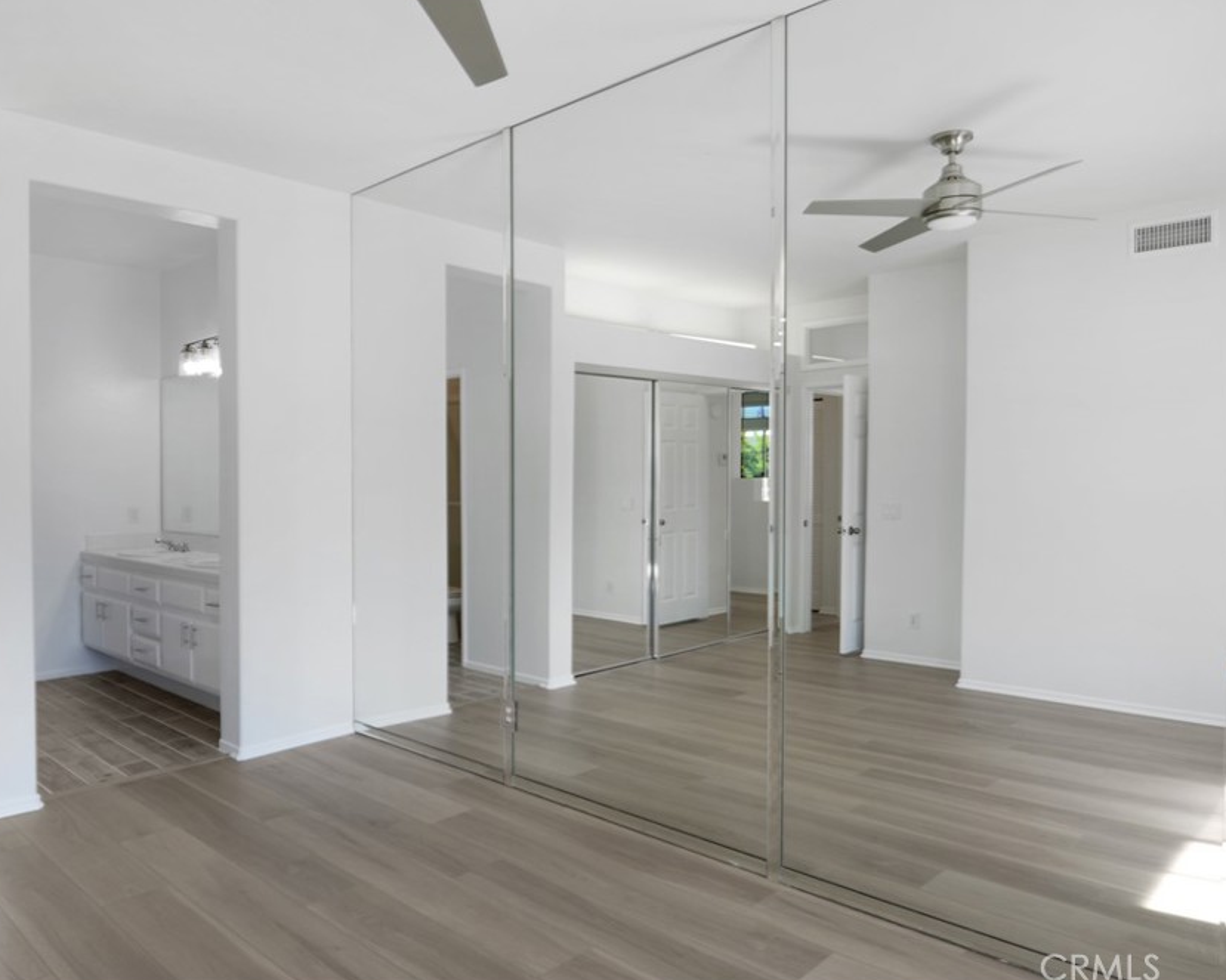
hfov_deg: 72.9
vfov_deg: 61.8
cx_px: 498
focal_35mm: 23
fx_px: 819
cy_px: 486
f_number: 2.8
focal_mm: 13
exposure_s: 1/160
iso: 100
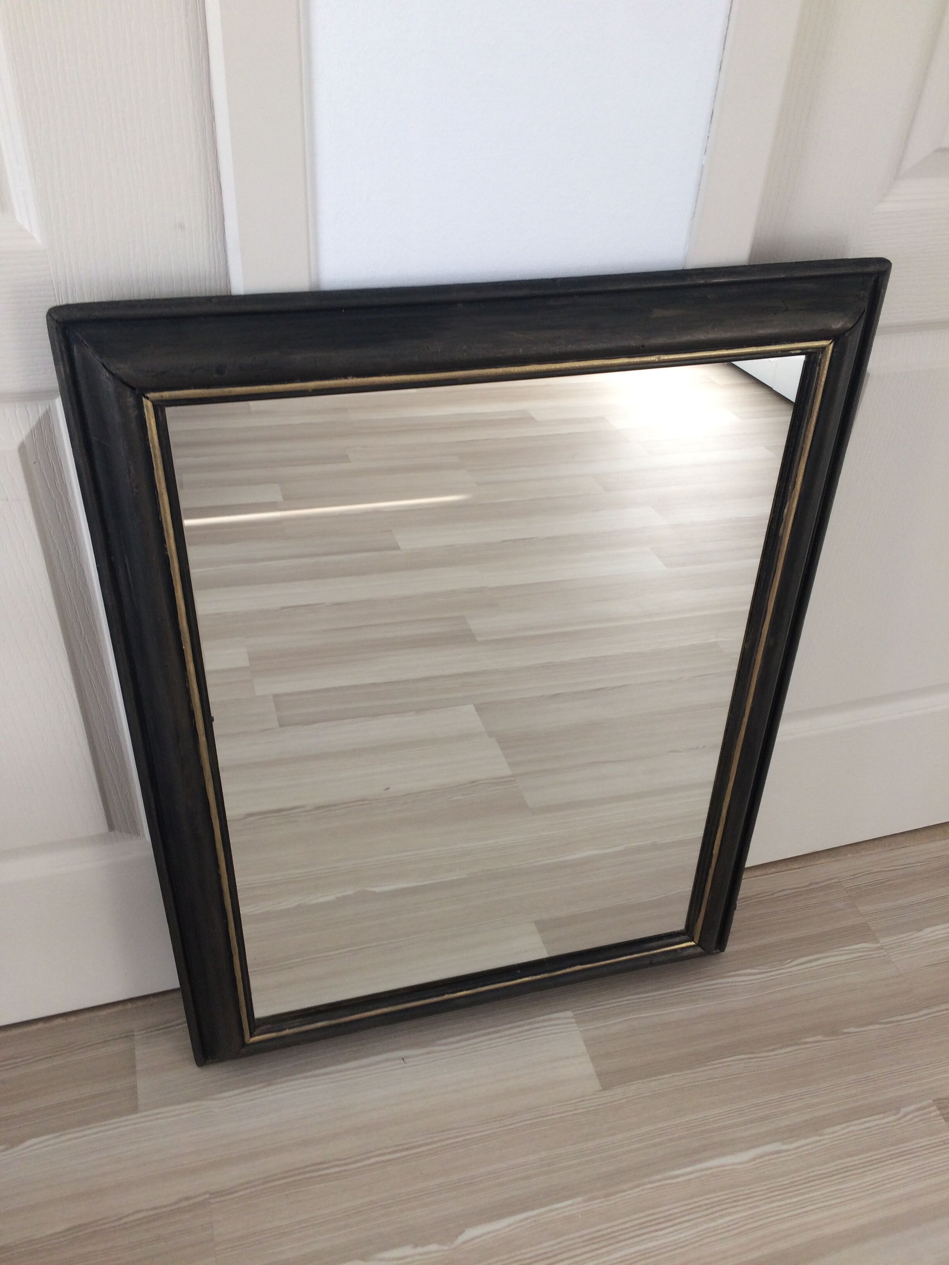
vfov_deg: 61.7
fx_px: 1060
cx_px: 474
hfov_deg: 48.2
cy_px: 632
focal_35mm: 29
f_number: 2.2
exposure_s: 1/100
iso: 64
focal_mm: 4.15
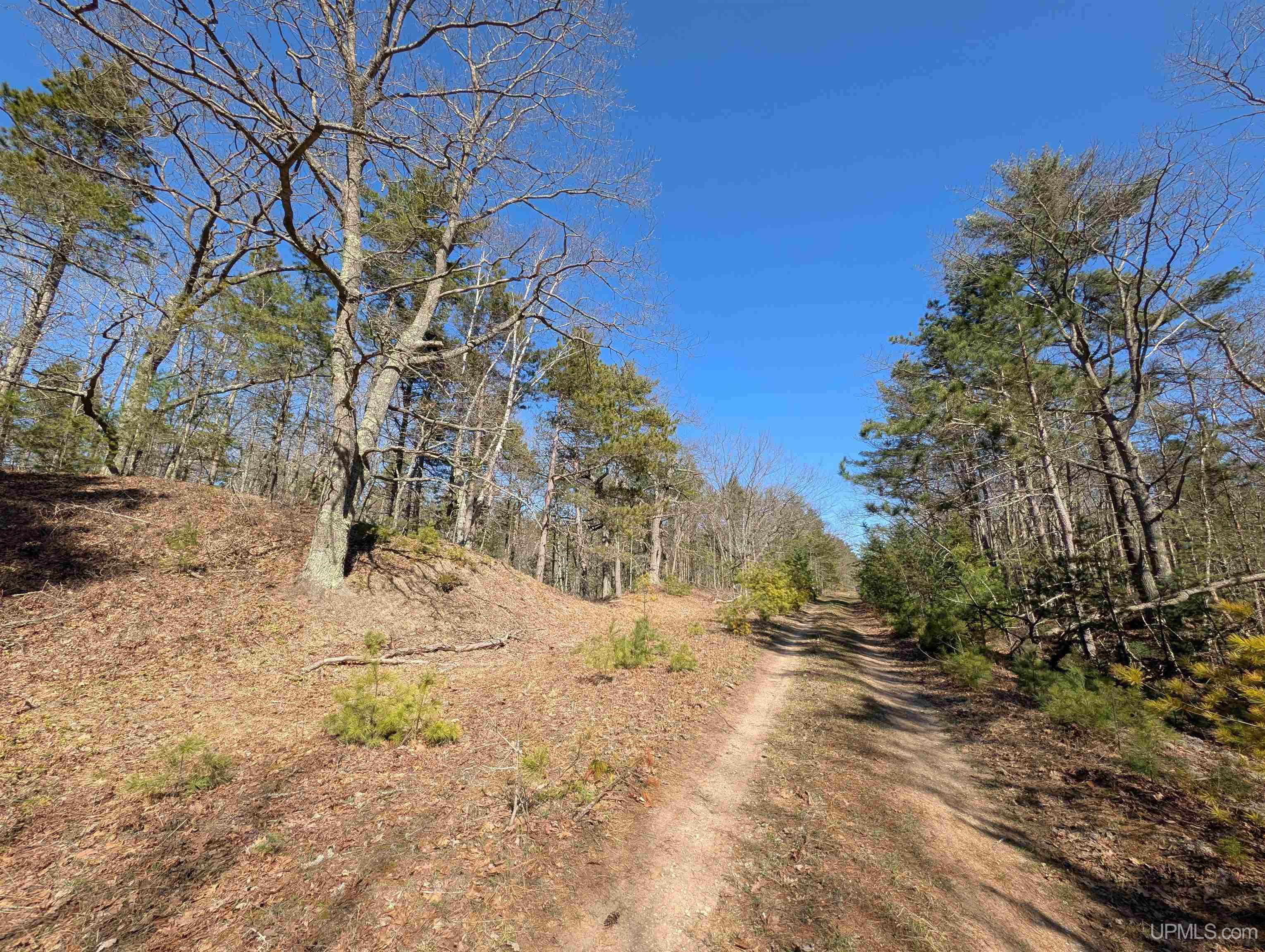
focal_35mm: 12
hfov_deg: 110.5
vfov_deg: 94.6
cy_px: 476
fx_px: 439
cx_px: 632
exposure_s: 1/1058
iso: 39
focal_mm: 2.23
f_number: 1.95
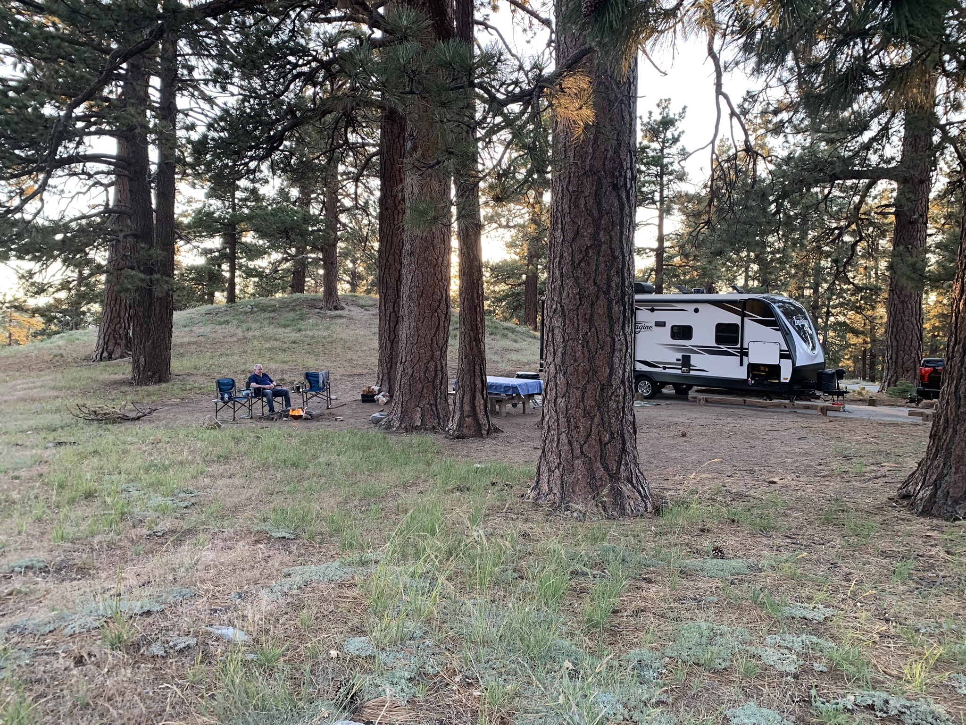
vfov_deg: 53.1
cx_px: 483
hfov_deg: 67.3
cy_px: 362
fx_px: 726
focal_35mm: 26
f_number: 1.8
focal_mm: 4.25
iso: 100
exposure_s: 1/93
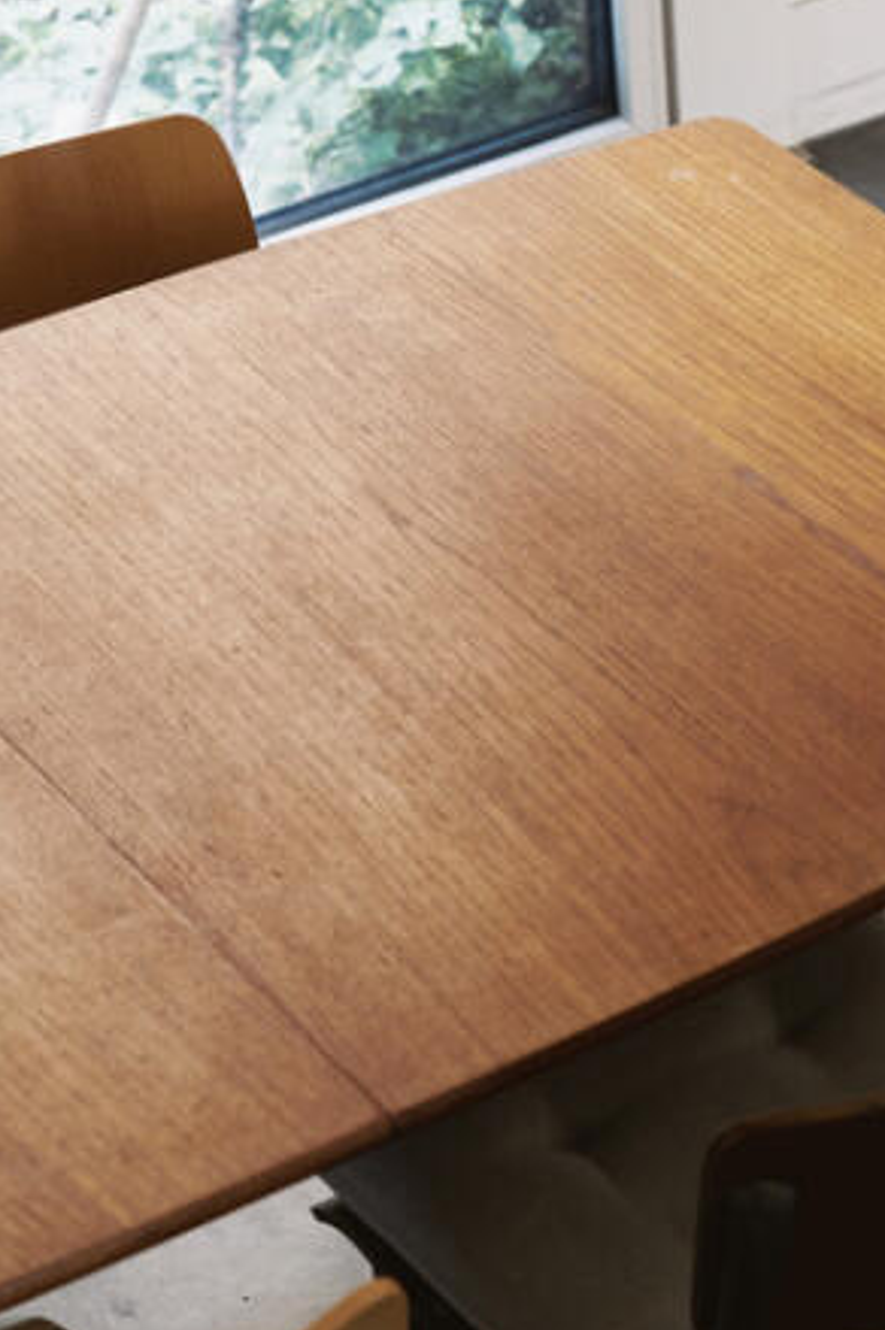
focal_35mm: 133
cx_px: 1003
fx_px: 4912
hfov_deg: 10.2
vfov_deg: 15.3
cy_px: 254
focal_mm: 57
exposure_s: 1/30
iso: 800
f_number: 4
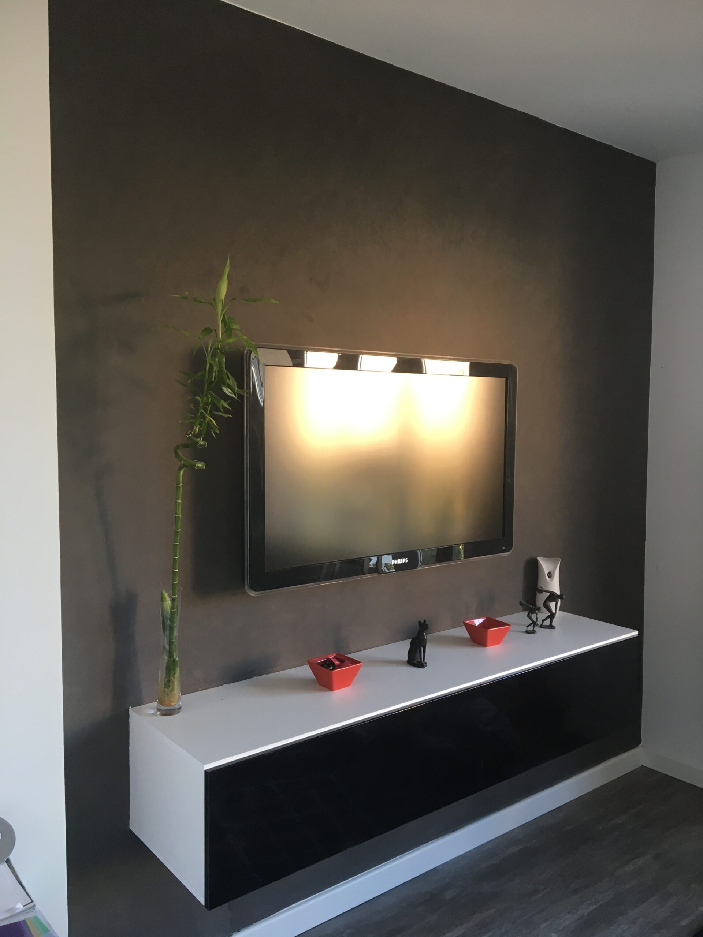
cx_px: 352
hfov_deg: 48.2
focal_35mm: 29
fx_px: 785
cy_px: 468
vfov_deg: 61.7
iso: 80
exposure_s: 1/33
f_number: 2.2
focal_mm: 4.15
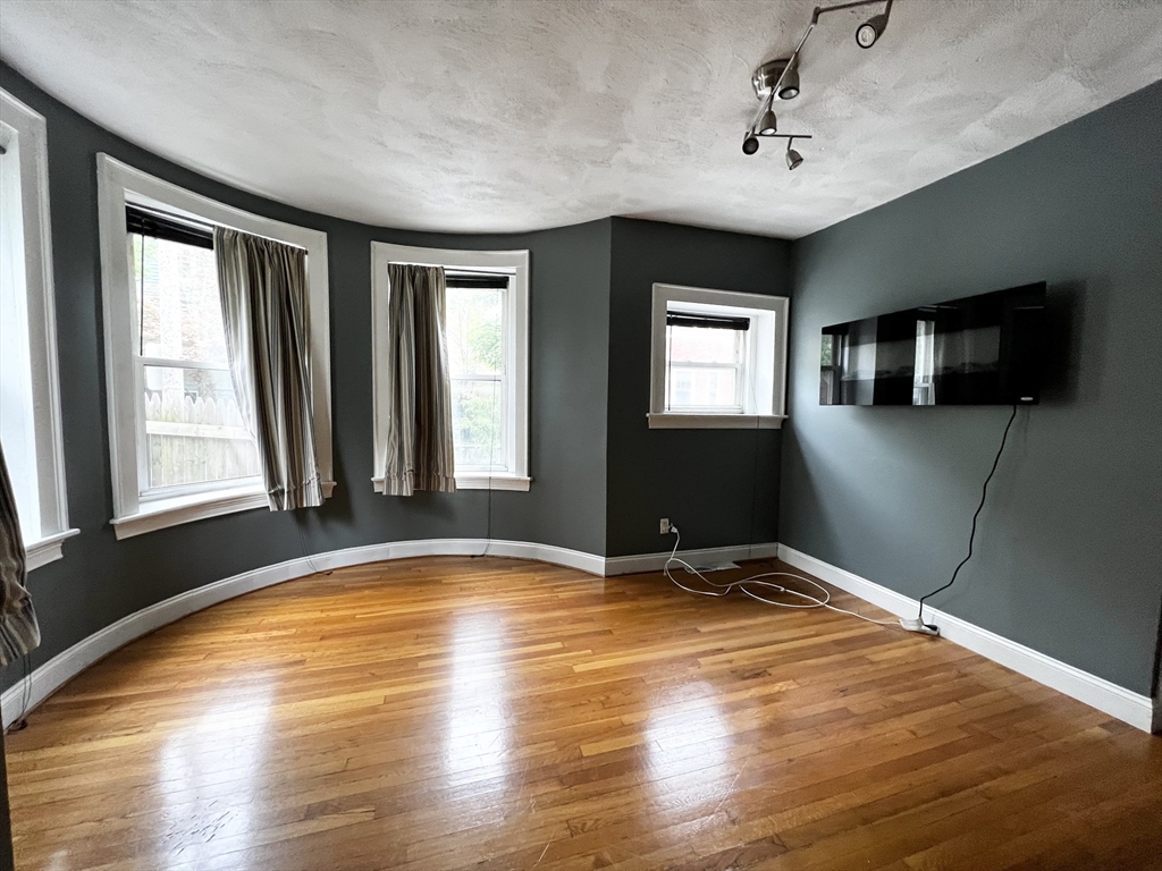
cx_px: 581
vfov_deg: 89.9
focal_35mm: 13
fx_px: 436
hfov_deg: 106.2
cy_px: 436
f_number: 1.8
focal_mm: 1.57
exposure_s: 1/60
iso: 250
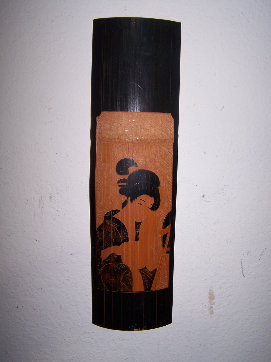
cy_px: 181
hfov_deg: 37.7
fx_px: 397
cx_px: 136
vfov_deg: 49.0
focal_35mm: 38
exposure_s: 1/60
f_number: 2.8
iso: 80
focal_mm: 6.3
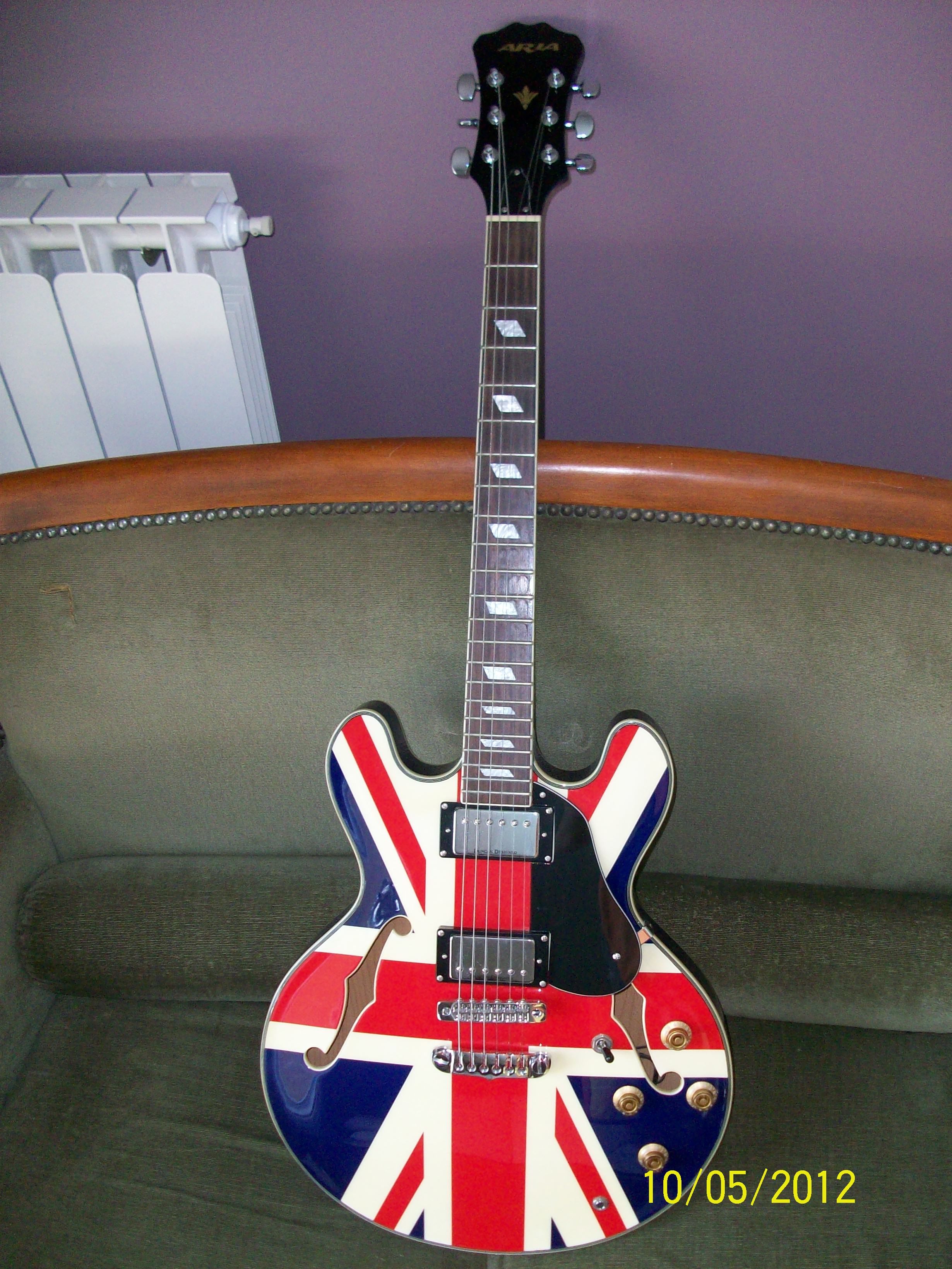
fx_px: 1247
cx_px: 476
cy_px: 634
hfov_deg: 41.8
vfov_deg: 54.0
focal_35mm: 34
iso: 160
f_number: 2.8
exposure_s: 1/60
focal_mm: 5.7
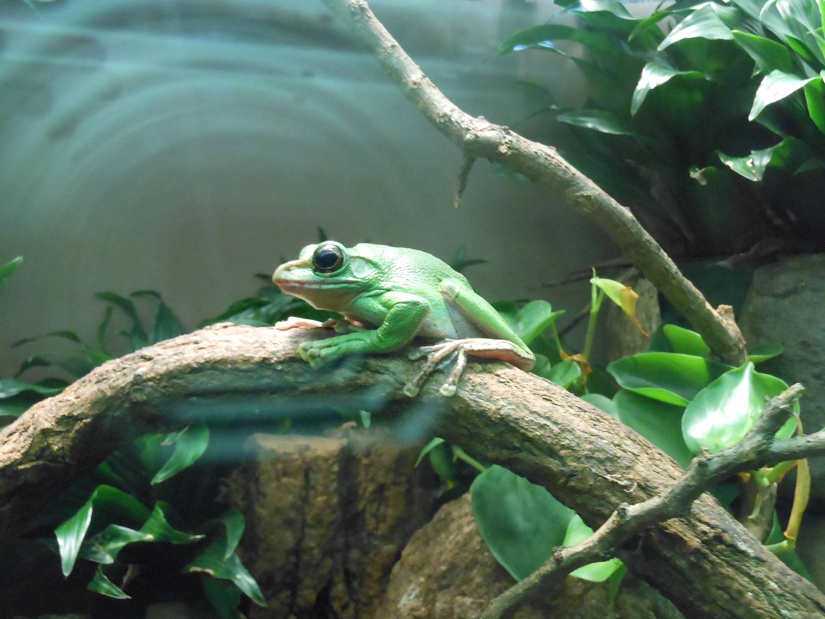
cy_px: 310
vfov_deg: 36.8
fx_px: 929
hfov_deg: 47.9
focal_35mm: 39
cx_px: 412
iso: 800
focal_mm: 6.9
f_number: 4.3
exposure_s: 1/5
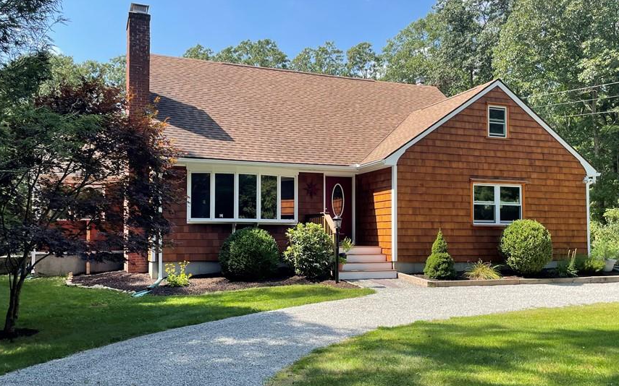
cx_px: 305
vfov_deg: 38.2
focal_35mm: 33
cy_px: 218
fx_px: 557
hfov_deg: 58.2
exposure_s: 1/1319
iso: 32
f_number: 1.6
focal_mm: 4.2
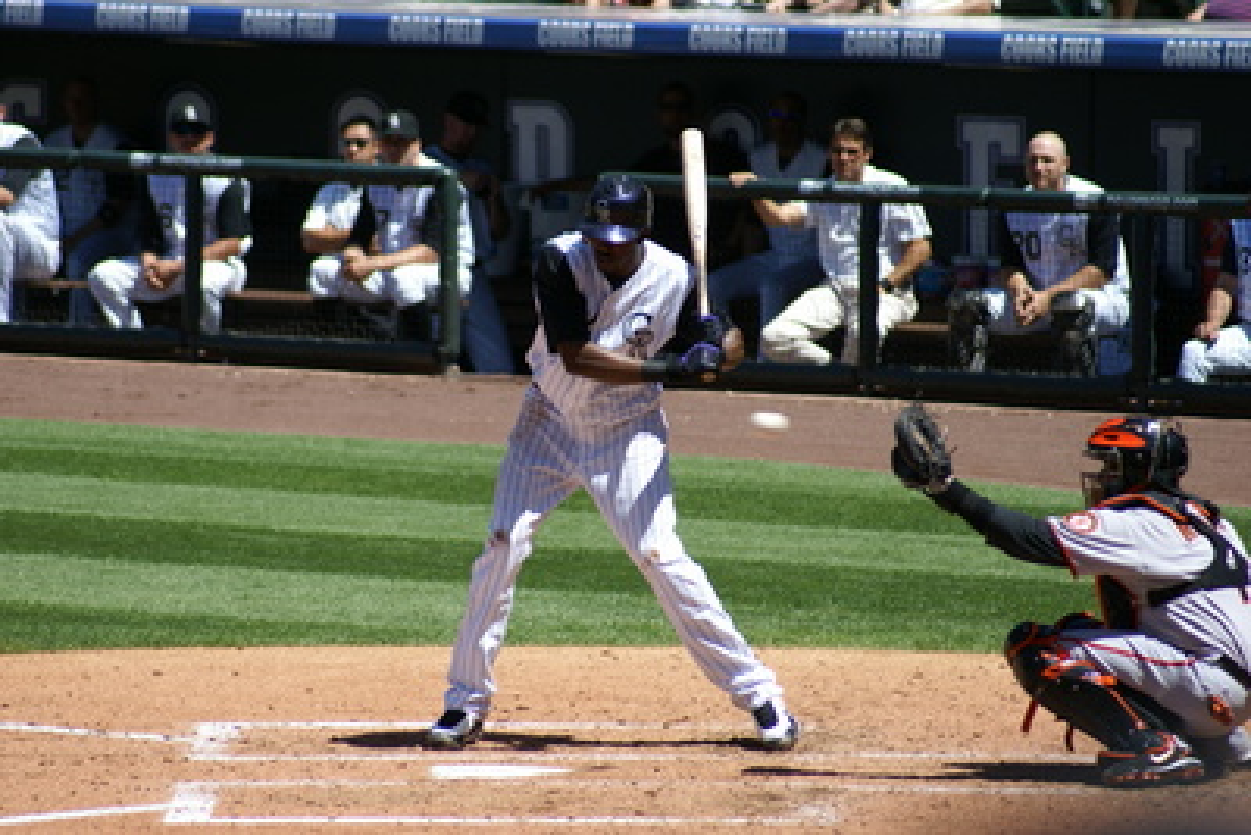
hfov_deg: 5.5
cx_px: 626
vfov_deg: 3.7
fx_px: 13035
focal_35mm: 375
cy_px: 418
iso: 125
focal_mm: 250
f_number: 5.6
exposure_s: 1/500
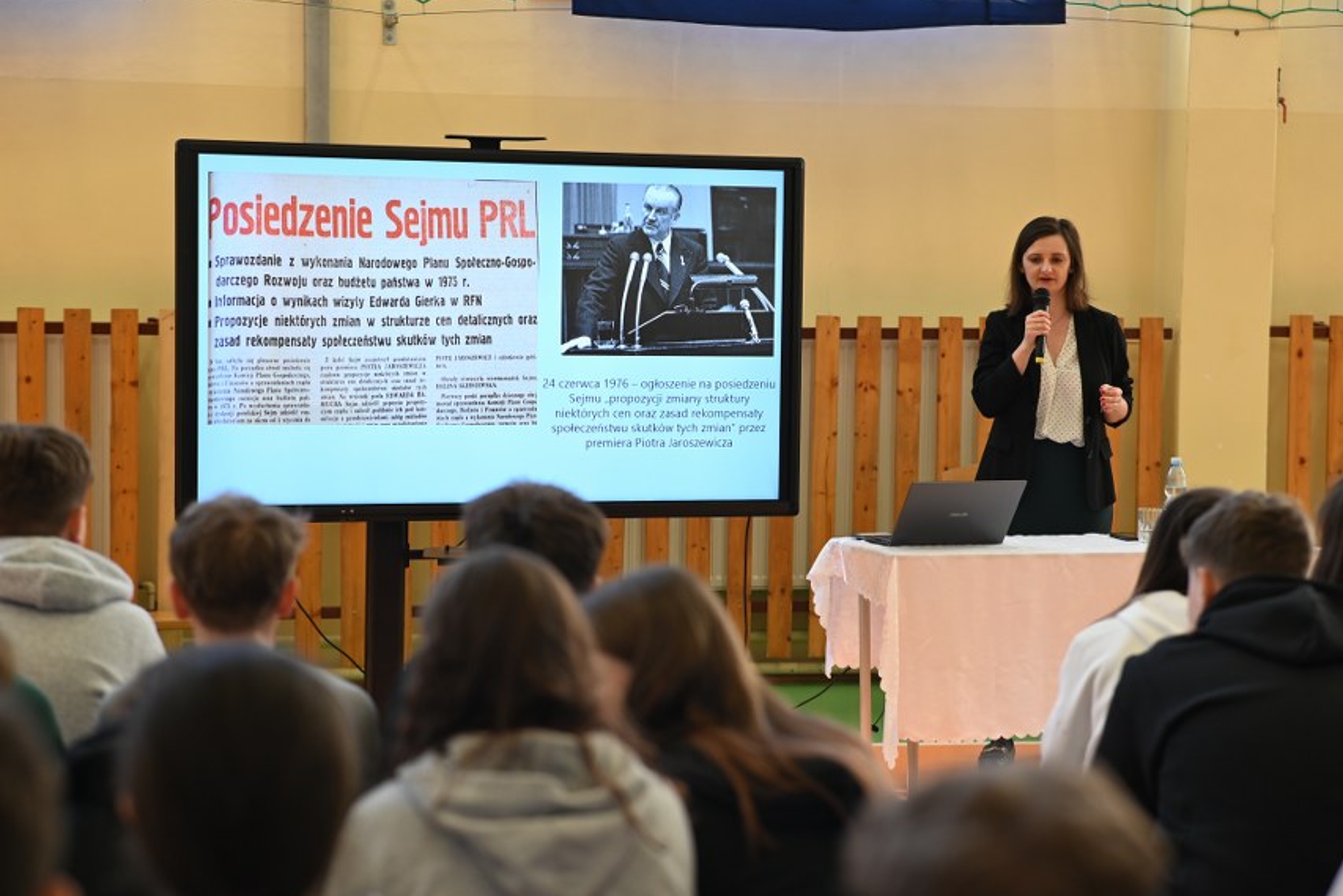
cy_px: 447
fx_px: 3209
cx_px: 667
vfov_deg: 15.9
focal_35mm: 86
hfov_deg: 23.6
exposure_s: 1/125
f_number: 2.8
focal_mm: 85
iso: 450
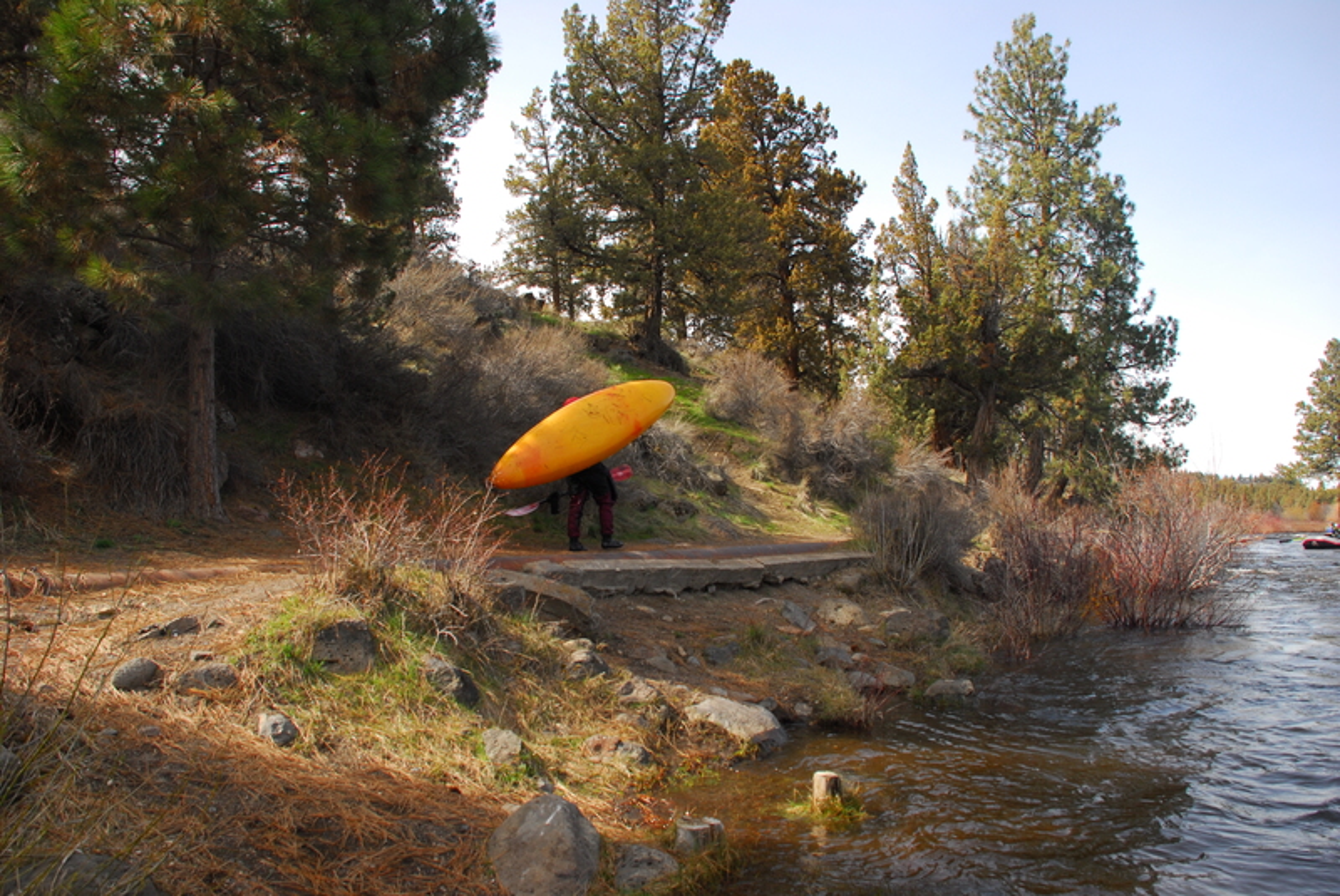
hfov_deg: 67.3
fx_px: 1006
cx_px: 670
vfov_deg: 48.0
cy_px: 448
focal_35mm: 27
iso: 200
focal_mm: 18
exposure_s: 1/400
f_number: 5
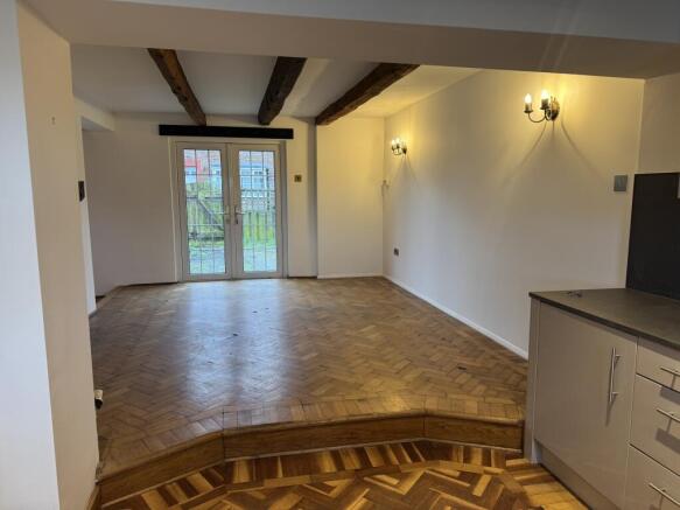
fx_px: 471
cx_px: 340
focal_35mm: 24
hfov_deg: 71.6
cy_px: 255
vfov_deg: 56.8
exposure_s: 1/50
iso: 100
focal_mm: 6.76
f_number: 1.78
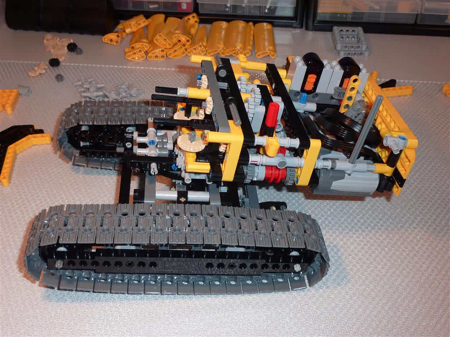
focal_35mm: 42
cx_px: 225
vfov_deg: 34.3
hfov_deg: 44.8
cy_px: 168
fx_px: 546
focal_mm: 6.9
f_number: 3.7
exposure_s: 1/30
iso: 100
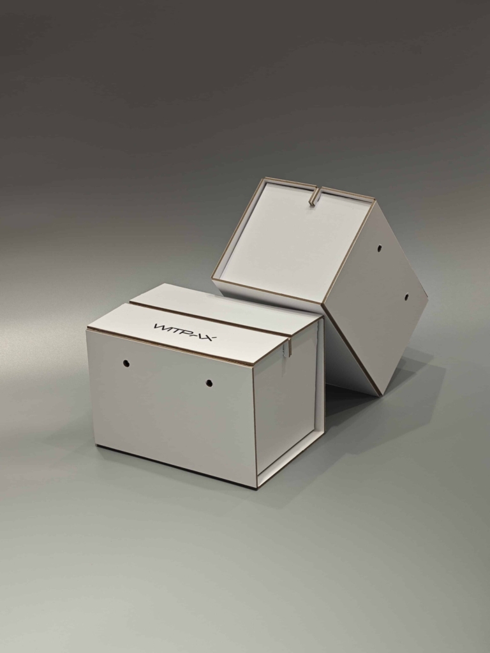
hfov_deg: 19.6
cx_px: 245
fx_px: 1416
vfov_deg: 26.0
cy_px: 326
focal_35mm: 75
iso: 125
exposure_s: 1/100
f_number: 2
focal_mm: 10.1
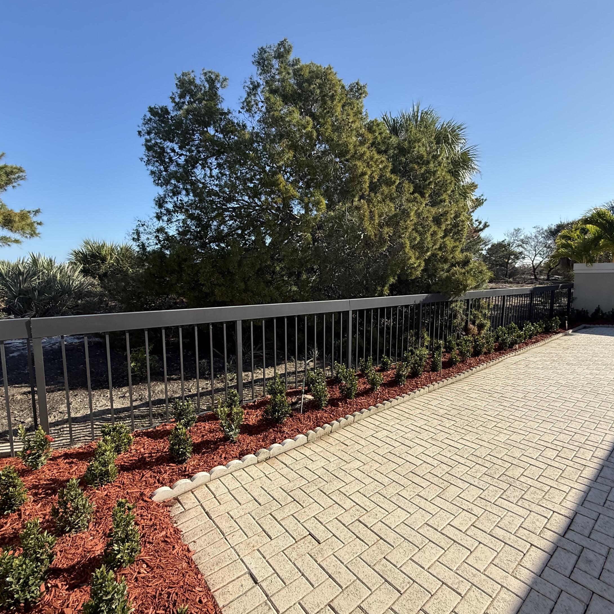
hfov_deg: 83.8
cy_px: 310
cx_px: 332
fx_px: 341
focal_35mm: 17
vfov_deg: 84.0
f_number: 2.2
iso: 64
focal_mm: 2.22
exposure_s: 1/1167
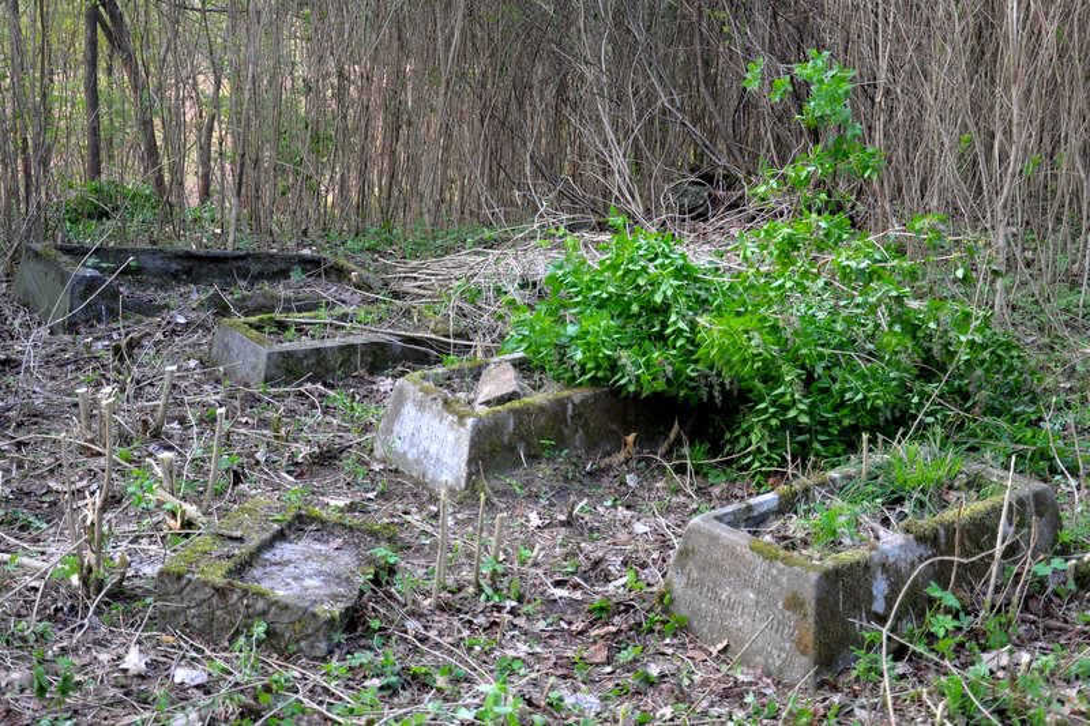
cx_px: 545
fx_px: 1181
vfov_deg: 34.2
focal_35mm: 39
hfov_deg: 49.6
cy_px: 363
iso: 500
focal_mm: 26
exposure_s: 1/200
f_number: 4
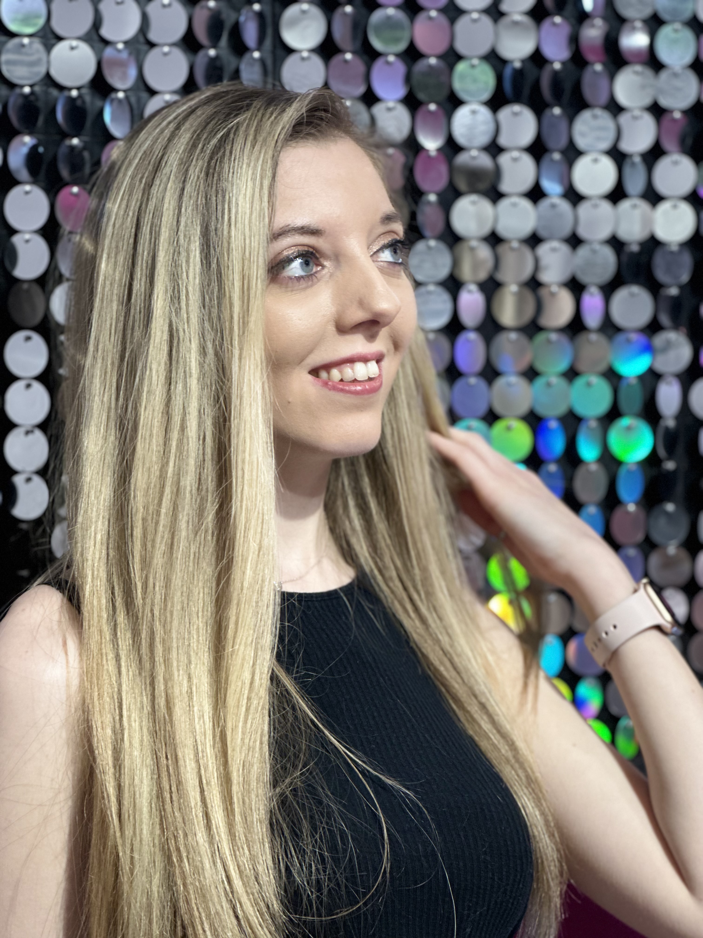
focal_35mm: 77
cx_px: 352
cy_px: 469
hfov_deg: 19.1
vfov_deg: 25.3
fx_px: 2085
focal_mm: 9
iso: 160
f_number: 2.8
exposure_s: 1/100
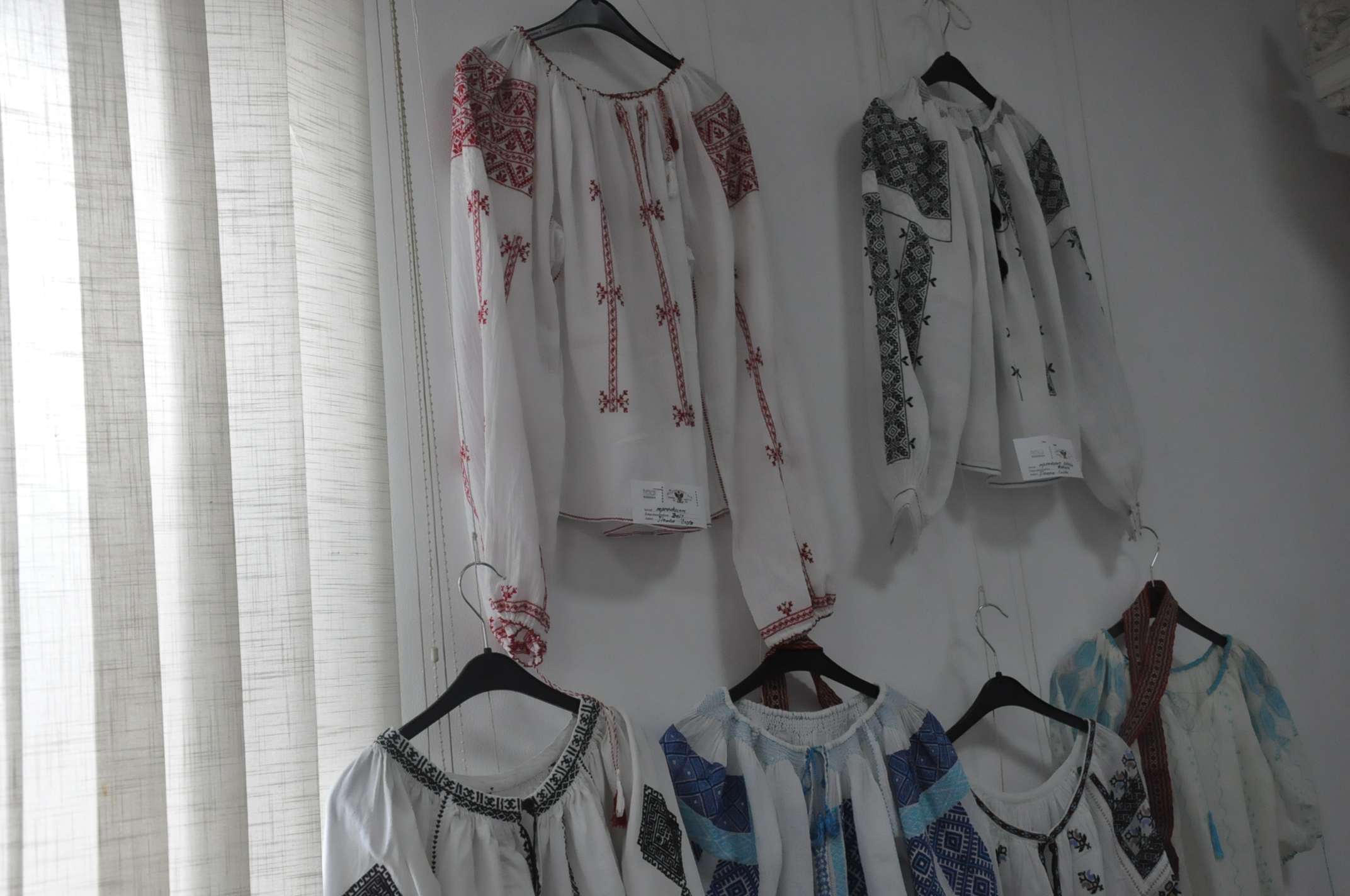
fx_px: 1573
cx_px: 675
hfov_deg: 46.4
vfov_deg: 31.8
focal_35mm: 42
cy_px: 448
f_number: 6.3
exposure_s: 1/160
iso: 1600
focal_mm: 28
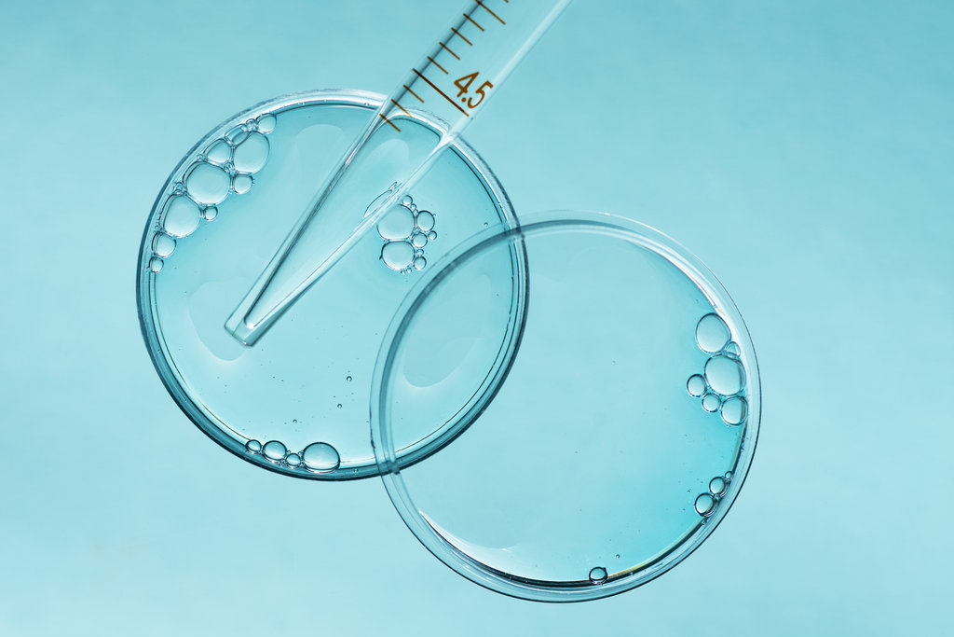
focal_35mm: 158
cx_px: 477
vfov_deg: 8.7
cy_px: 318
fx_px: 4174
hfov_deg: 13.0
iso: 100
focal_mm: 105
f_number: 10
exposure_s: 1/250
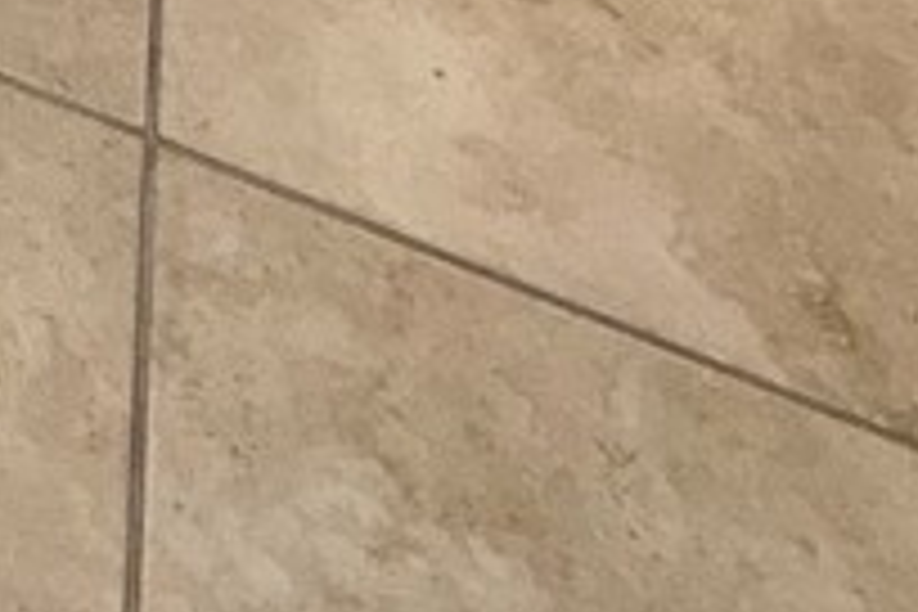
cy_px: -720
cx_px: -810
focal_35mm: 73
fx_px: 1861
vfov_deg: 14.4
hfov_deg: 19.4
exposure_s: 1/60
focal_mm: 2.22
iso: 100
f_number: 2.2
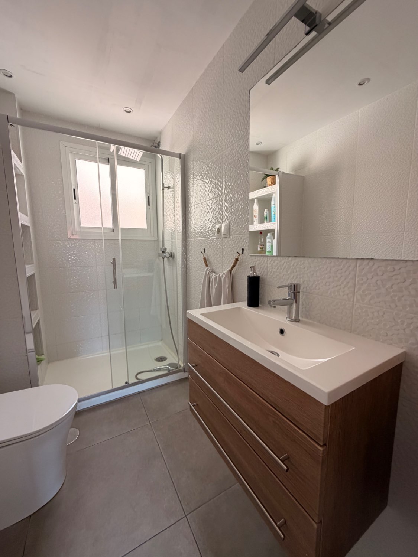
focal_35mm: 14
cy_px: 278
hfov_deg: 85.7
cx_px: 209
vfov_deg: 102.1
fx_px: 225
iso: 200
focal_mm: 2.22
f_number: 2.2
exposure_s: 1/121
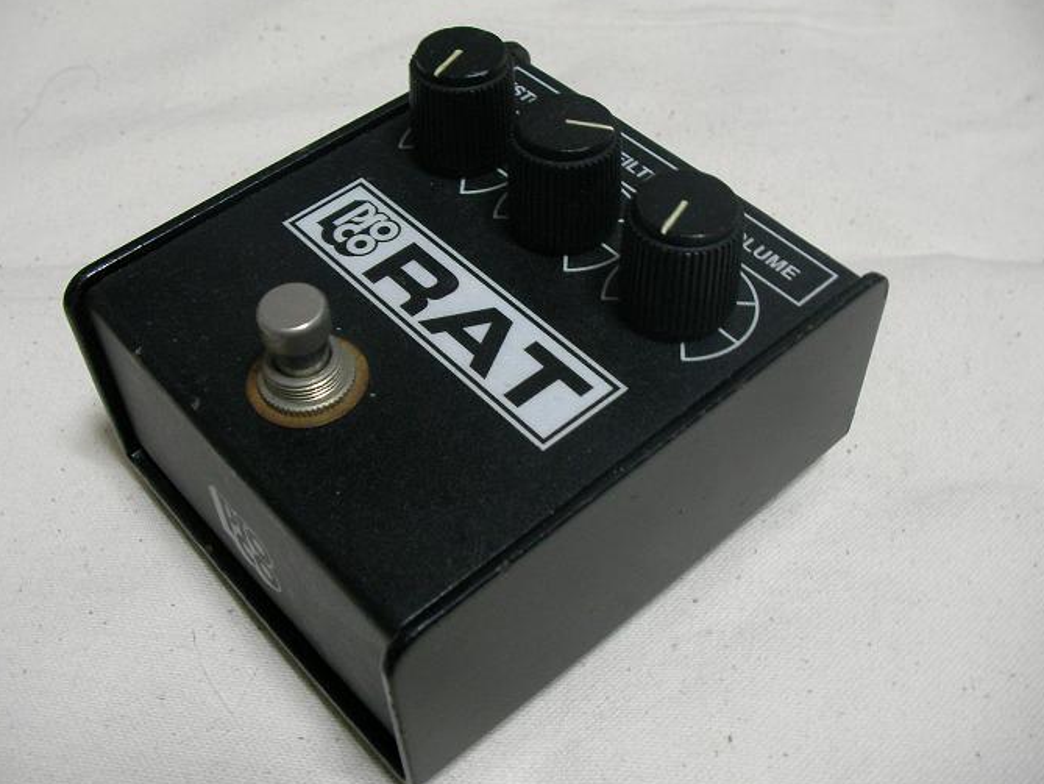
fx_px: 1207
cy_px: 392
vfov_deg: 36.0
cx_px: 506
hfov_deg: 46.8
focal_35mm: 40
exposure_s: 1/3
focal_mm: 6.3
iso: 200
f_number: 3.5
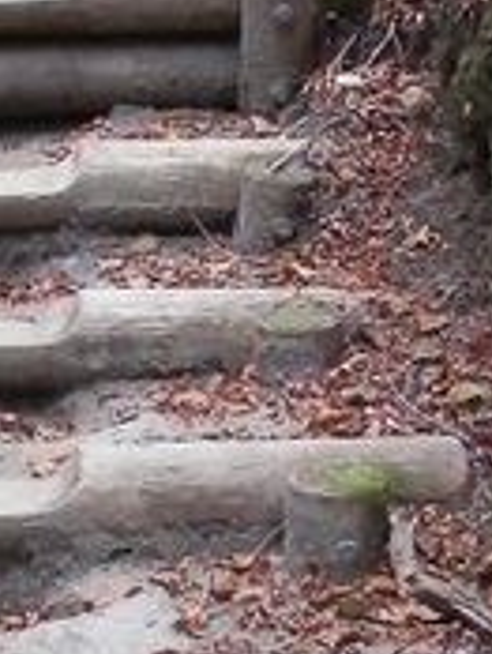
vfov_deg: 13.2
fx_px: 2779
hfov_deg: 9.9
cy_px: -30
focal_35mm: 147
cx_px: -128
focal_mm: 4.5
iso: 200
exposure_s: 1/25
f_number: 3
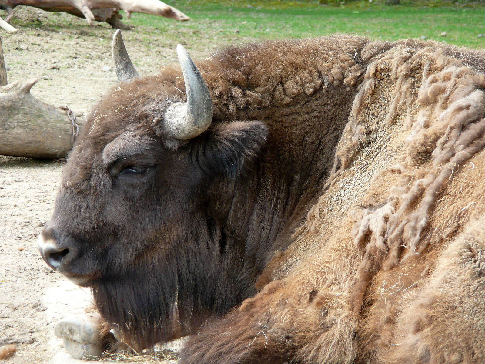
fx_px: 3923
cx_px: 242
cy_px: 182
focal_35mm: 280
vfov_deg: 5.3
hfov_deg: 7.1
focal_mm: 46
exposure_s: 1/30
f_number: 4.9
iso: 100
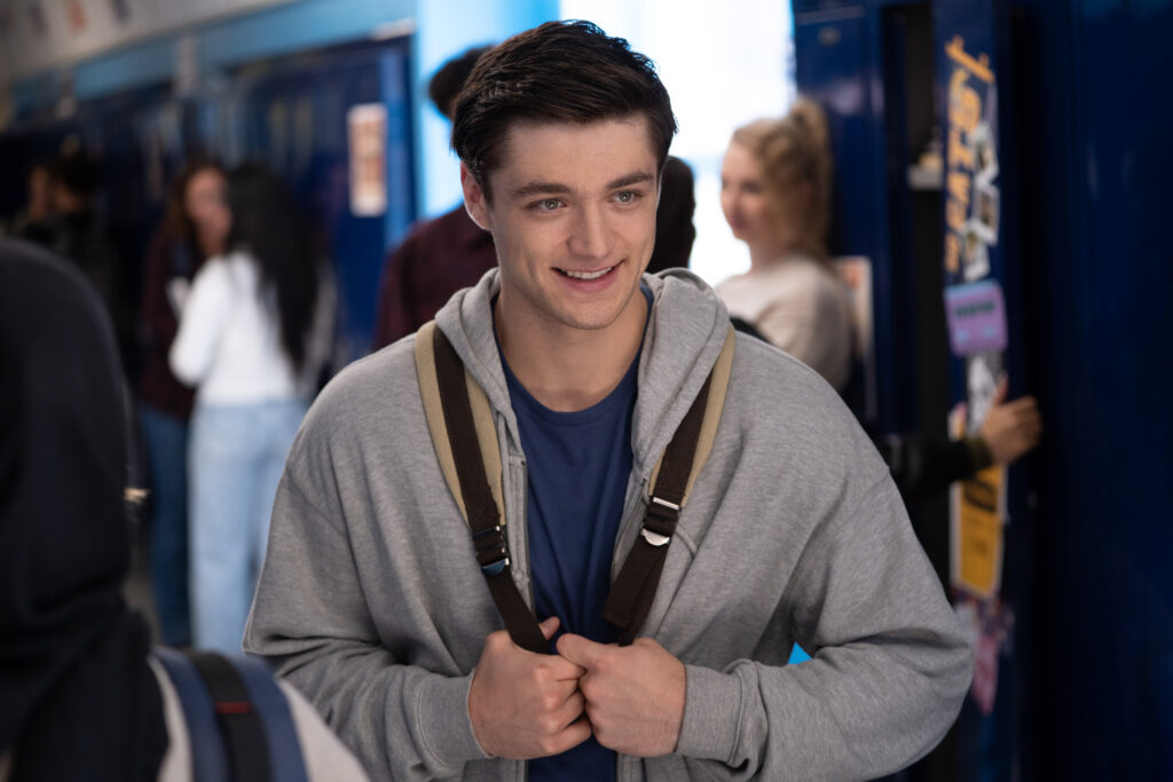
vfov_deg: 19.5
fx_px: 2281
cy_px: 391
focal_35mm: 70
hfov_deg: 28.8
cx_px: 586
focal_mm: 70
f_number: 2.8
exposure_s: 1/400
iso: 1250
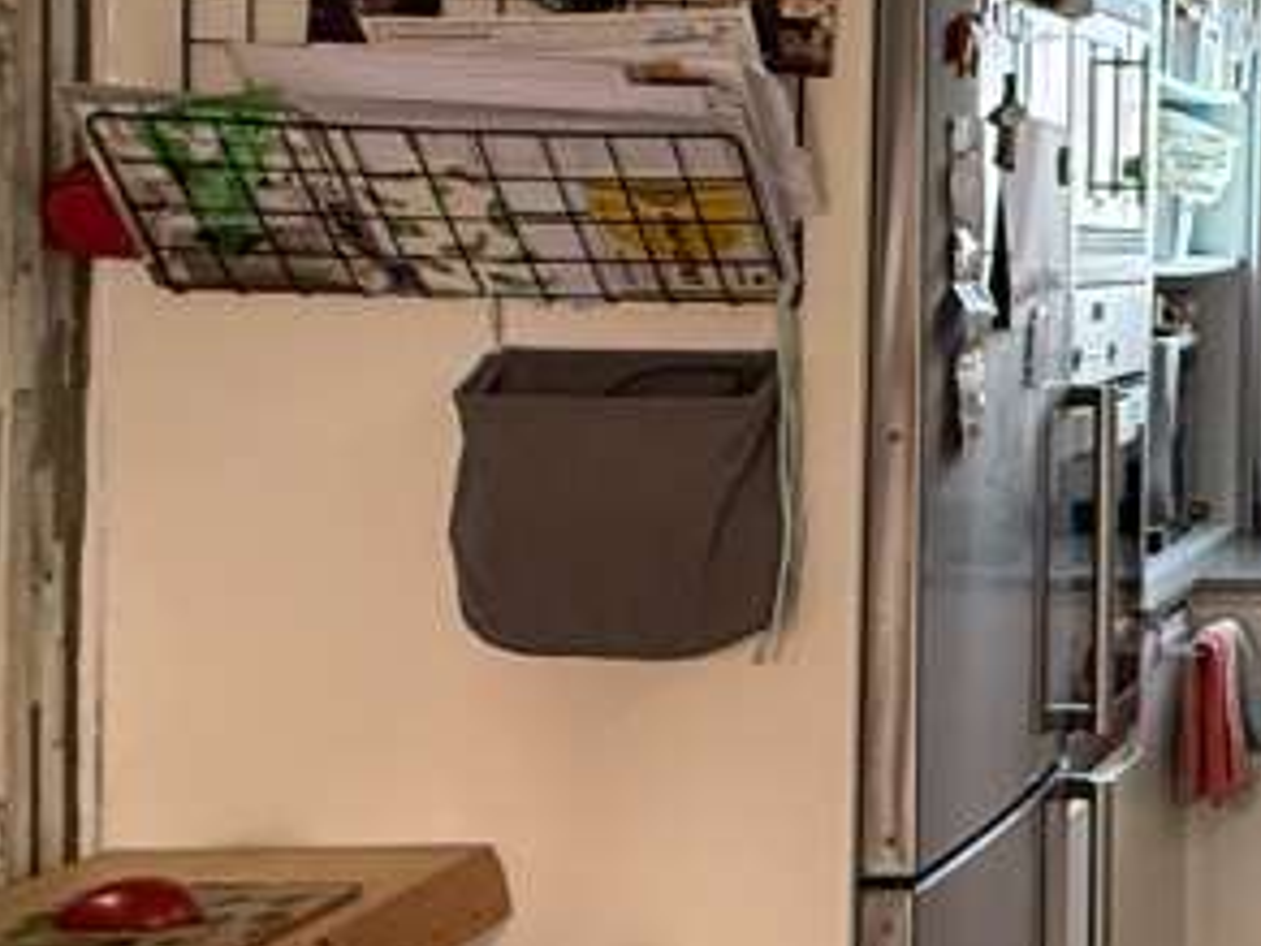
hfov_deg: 22.0
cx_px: 1943
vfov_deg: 20.4
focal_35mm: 72
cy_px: 296
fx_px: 2623
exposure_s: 1/99
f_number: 2.2
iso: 250
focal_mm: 2.22
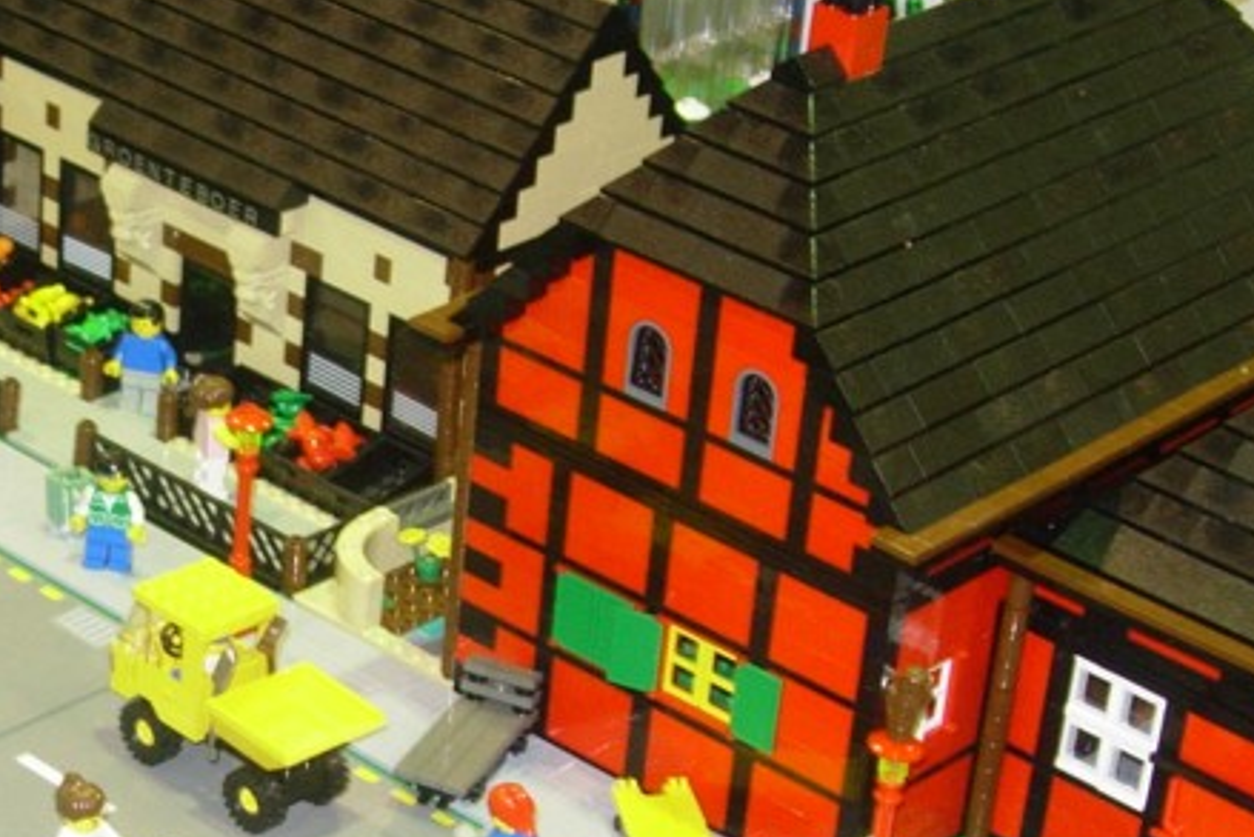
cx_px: 383
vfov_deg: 12.6
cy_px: 788
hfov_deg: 18.8
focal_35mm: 108
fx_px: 3763
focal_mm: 7.8
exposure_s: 1/8.2
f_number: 2.8
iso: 79
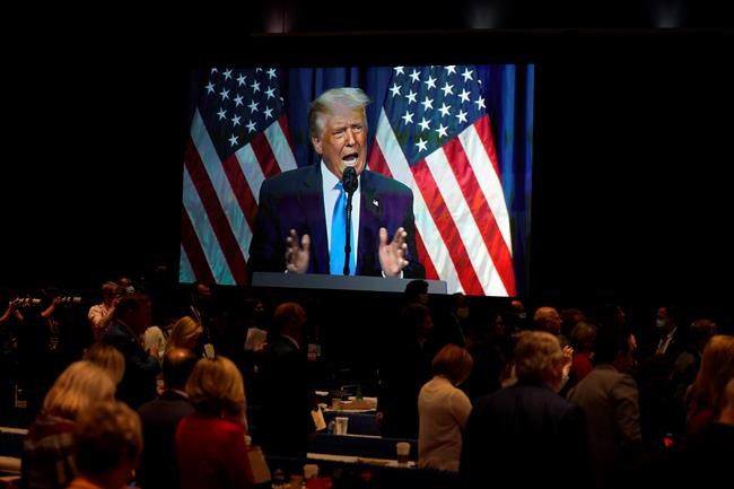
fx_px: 2120
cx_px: 367
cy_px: 244
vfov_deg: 13.2
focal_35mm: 104
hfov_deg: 19.6
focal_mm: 104
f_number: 4
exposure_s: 1/400
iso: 2000
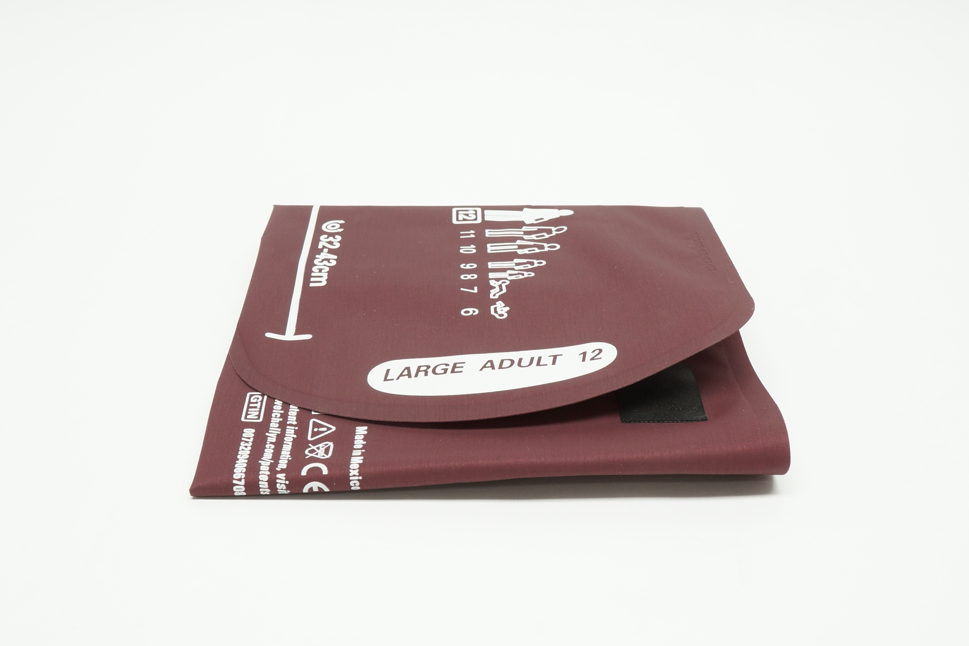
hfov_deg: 45.7
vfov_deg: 31.4
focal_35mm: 43
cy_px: 334
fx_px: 1151
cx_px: 481
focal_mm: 19
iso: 400
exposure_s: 1/30
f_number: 7.1
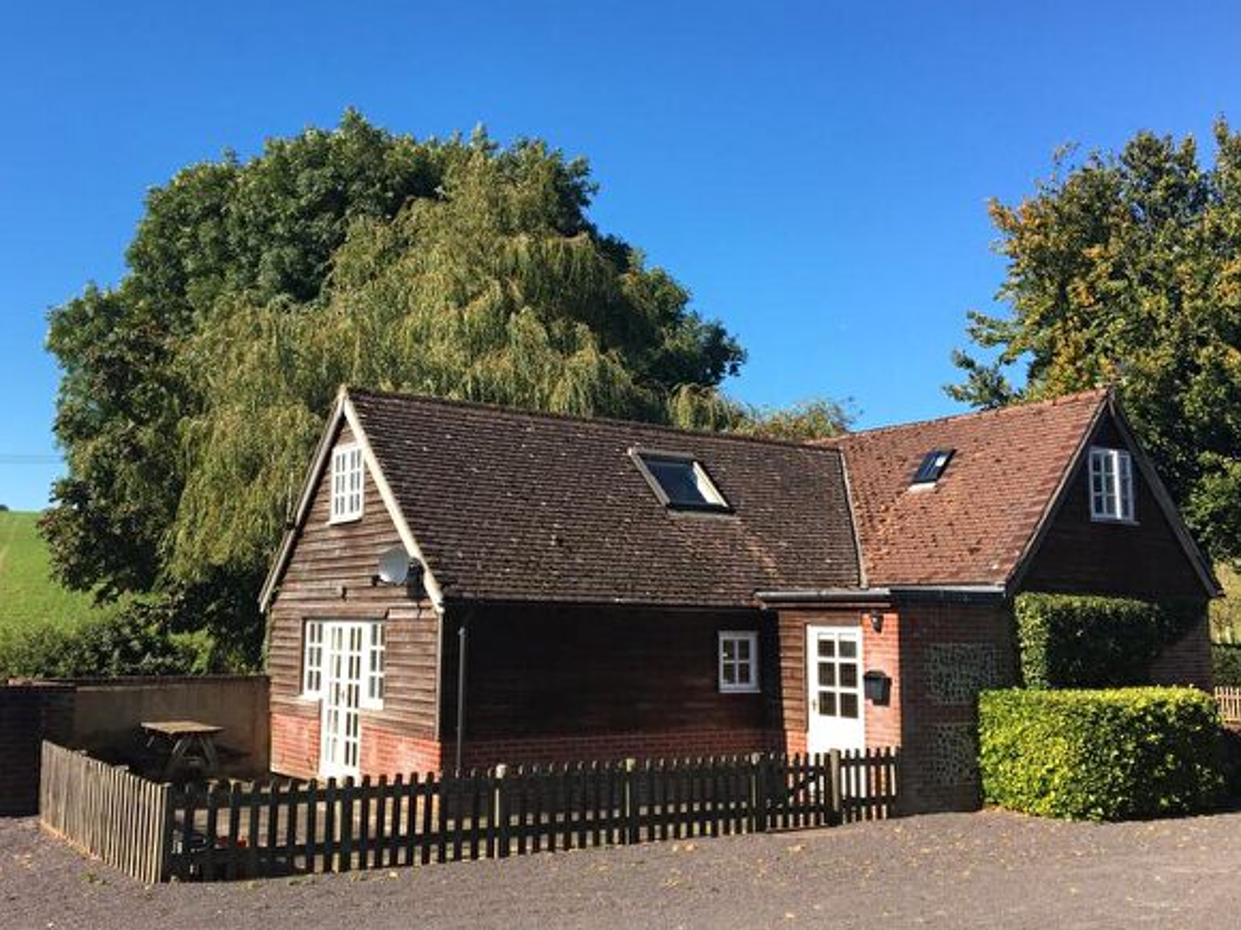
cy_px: 450
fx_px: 1255
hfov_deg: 52.6
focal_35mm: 35
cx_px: 573
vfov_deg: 40.7
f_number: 2.2
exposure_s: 1/938
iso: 25
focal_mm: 4.15
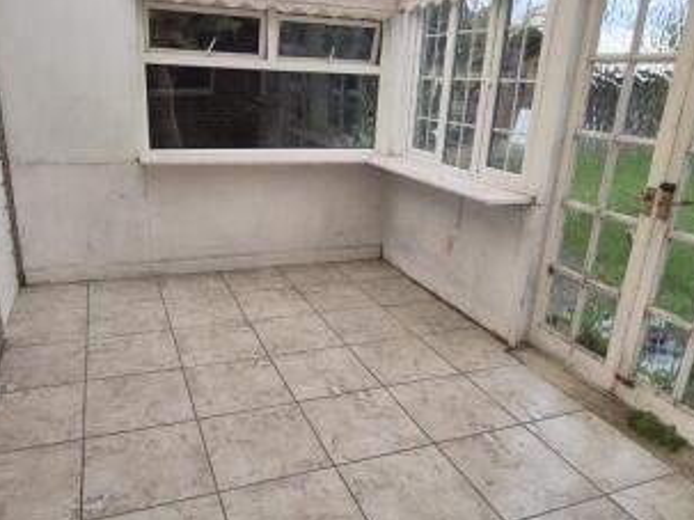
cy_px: 262
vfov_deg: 54.8
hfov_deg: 69.3
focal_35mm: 25
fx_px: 501
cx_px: 315
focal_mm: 2.2
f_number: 2.2
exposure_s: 1/718
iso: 100
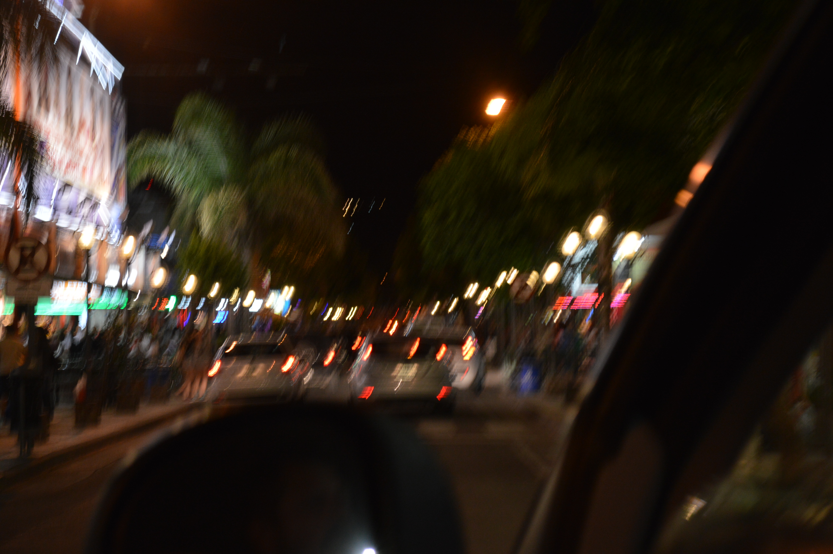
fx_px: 1907
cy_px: 277
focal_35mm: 82
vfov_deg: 16.5
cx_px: 416
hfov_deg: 24.6
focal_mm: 55
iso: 560
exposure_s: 1/15
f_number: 5.6
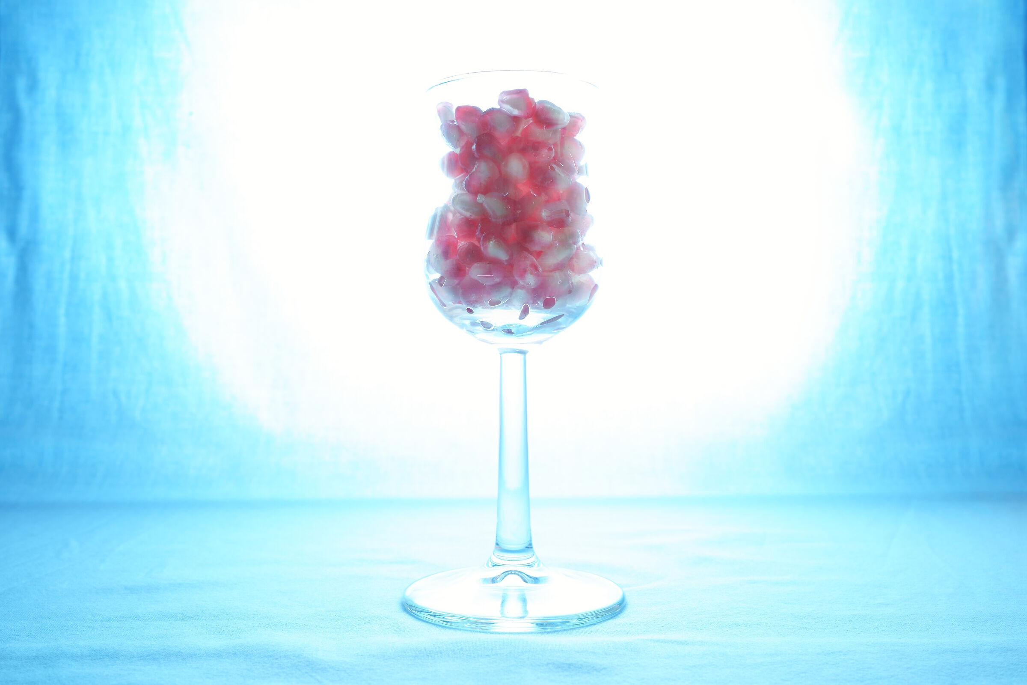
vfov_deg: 37.9
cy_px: 342
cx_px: 514
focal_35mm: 35
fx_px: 998
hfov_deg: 54.4
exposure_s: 1/125
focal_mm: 35
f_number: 13
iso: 250
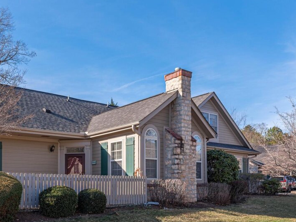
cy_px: 143
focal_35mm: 34
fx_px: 291
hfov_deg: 51.0
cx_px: 64
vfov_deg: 41.4
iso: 320
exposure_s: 1/1250
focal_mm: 21
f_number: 7.1
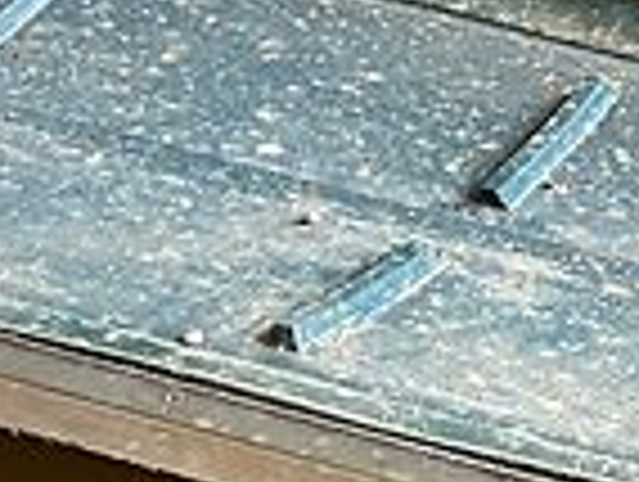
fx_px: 2700
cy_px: 622
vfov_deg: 10.0
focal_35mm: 146
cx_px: 1674
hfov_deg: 10.8
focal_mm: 5.1
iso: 125
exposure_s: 1/69
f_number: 1.6
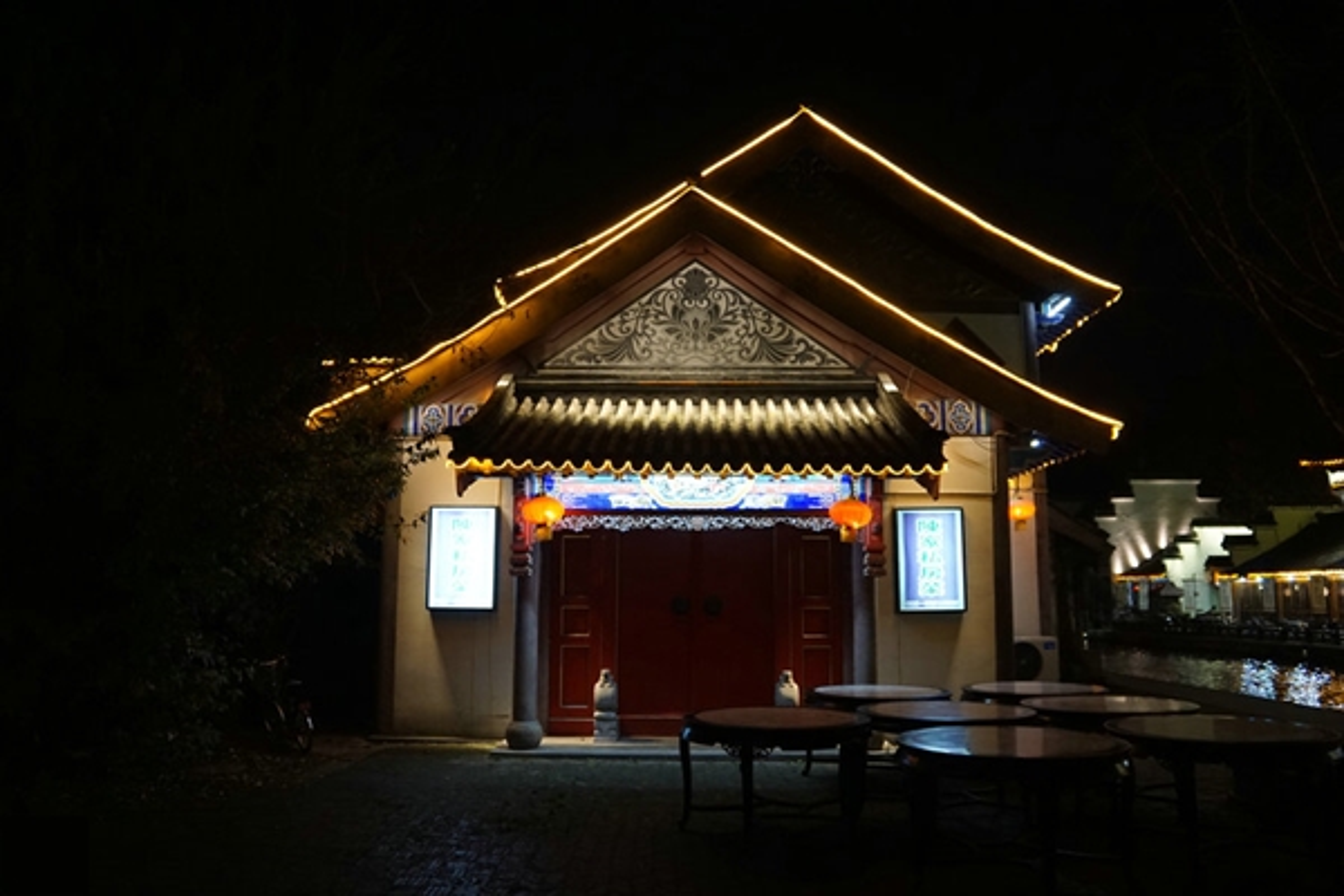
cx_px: 672
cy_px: 448
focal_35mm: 24
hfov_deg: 73.7
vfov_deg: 53.1
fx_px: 896
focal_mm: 16
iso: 3200
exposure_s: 1/160
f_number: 2.8
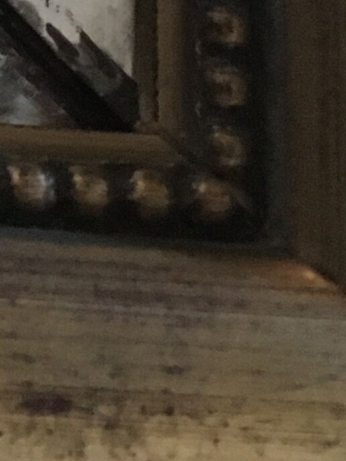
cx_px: -467
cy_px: -360
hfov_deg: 8.1
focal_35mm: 170
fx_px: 2266
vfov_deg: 10.9
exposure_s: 1/17
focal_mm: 4.15
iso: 400
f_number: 2.2
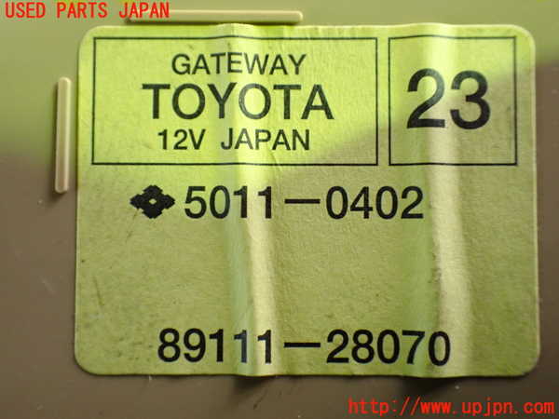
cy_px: 210
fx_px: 581
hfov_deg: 51.4
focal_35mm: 36
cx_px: 280
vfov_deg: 39.7
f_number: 2.5
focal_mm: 6.37
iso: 800
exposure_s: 1/60
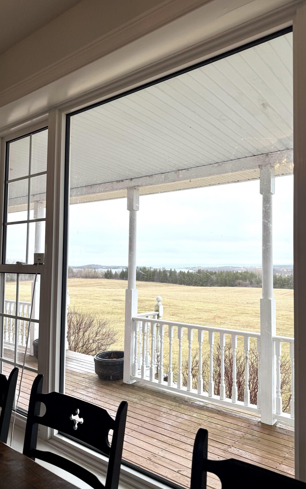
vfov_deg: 70.4
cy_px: 246
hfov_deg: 47.4
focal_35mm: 26
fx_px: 347
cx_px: 179
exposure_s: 1/660
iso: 80
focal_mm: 6.76
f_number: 1.78
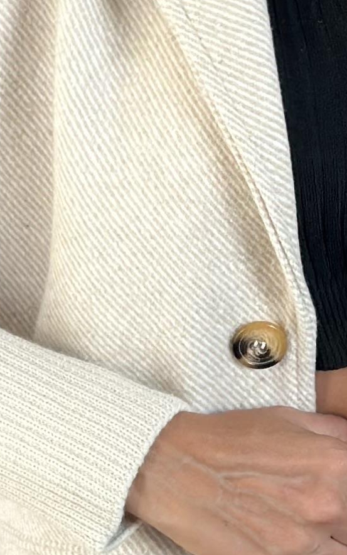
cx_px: 398
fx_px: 3508
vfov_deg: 9.0
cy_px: 139
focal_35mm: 232
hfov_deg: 5.6
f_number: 1.78
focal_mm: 6.86
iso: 125
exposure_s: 1/75
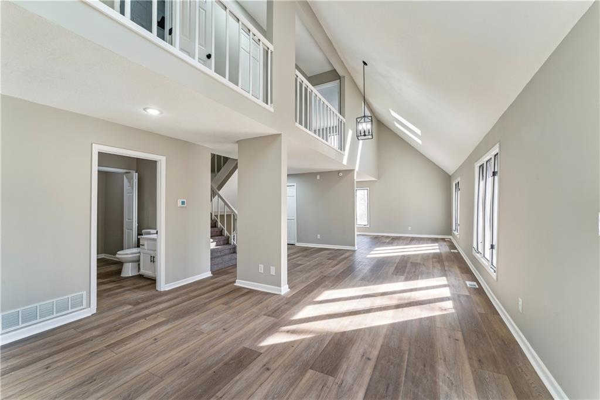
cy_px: 200
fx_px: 233
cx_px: 300
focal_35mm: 14
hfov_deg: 104.3
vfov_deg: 81.2
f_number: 13
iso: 400
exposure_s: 1/13
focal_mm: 14
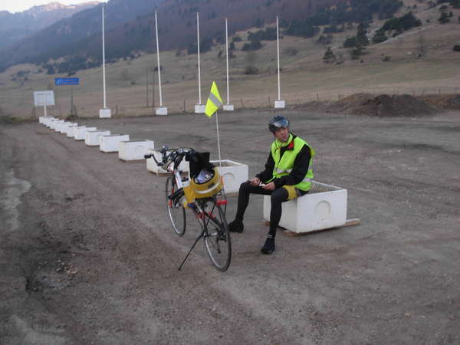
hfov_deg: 49.0
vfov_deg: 37.7
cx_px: 230
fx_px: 505
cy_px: 172
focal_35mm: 38
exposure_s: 1/76.1
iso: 79
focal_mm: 6.3
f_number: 2.9
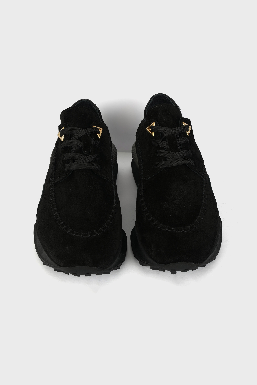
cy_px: 192
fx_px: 749
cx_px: 128
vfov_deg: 28.8
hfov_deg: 19.5
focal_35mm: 70
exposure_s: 1/100
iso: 80
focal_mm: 70
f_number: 22
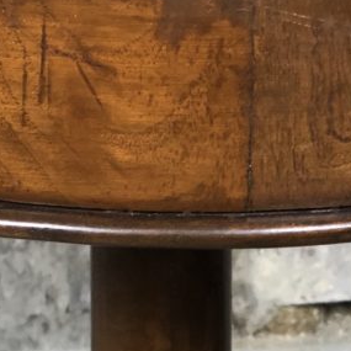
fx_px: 1893
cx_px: 170
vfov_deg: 10.5
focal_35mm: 165
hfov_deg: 10.6
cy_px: 25
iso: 160
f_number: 2.4
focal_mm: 6
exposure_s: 1/20
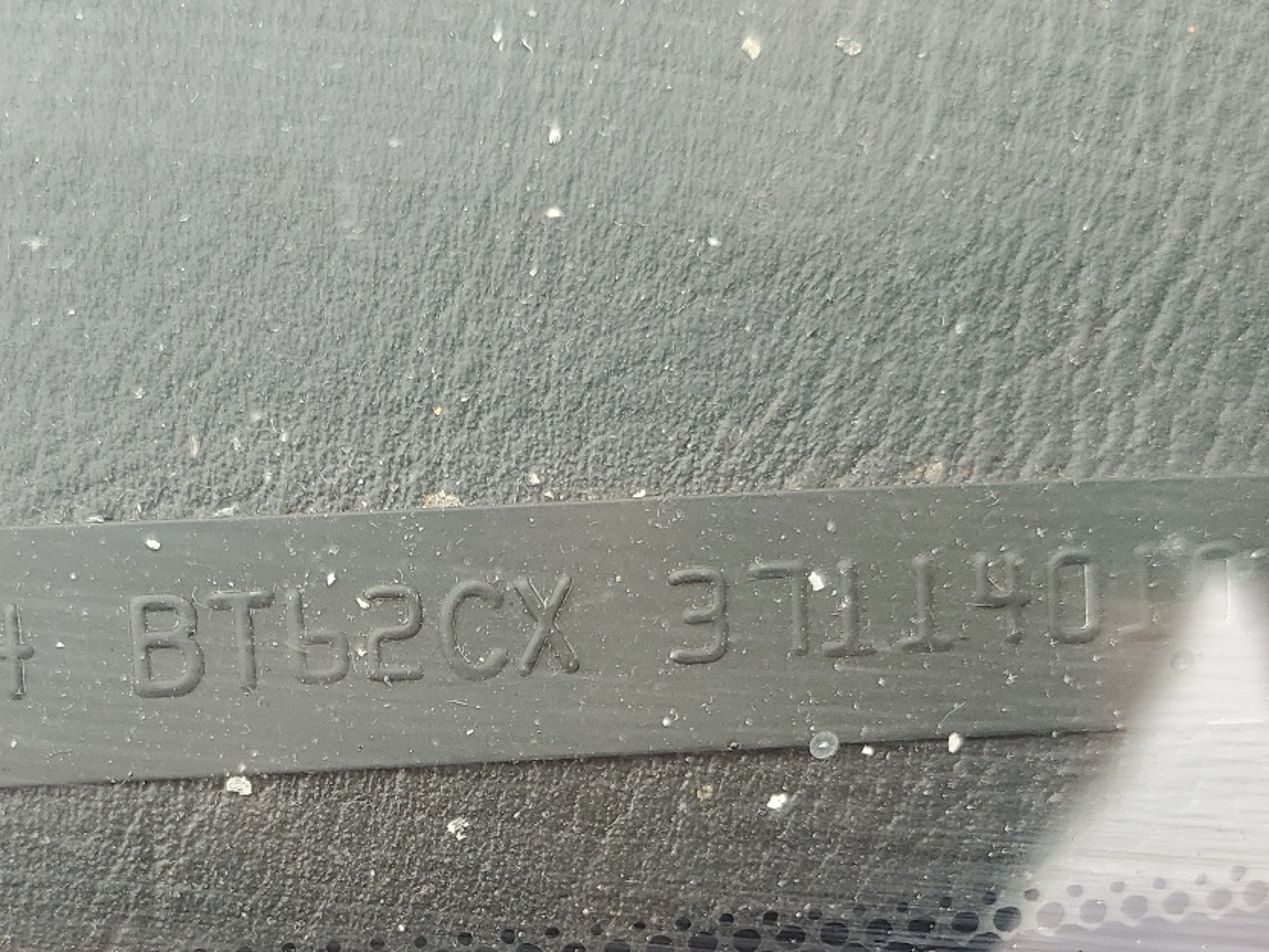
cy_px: 899
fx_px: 1833
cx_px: 419
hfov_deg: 37.8
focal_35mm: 50
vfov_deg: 27.8
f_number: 1.5
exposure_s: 1/238
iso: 50
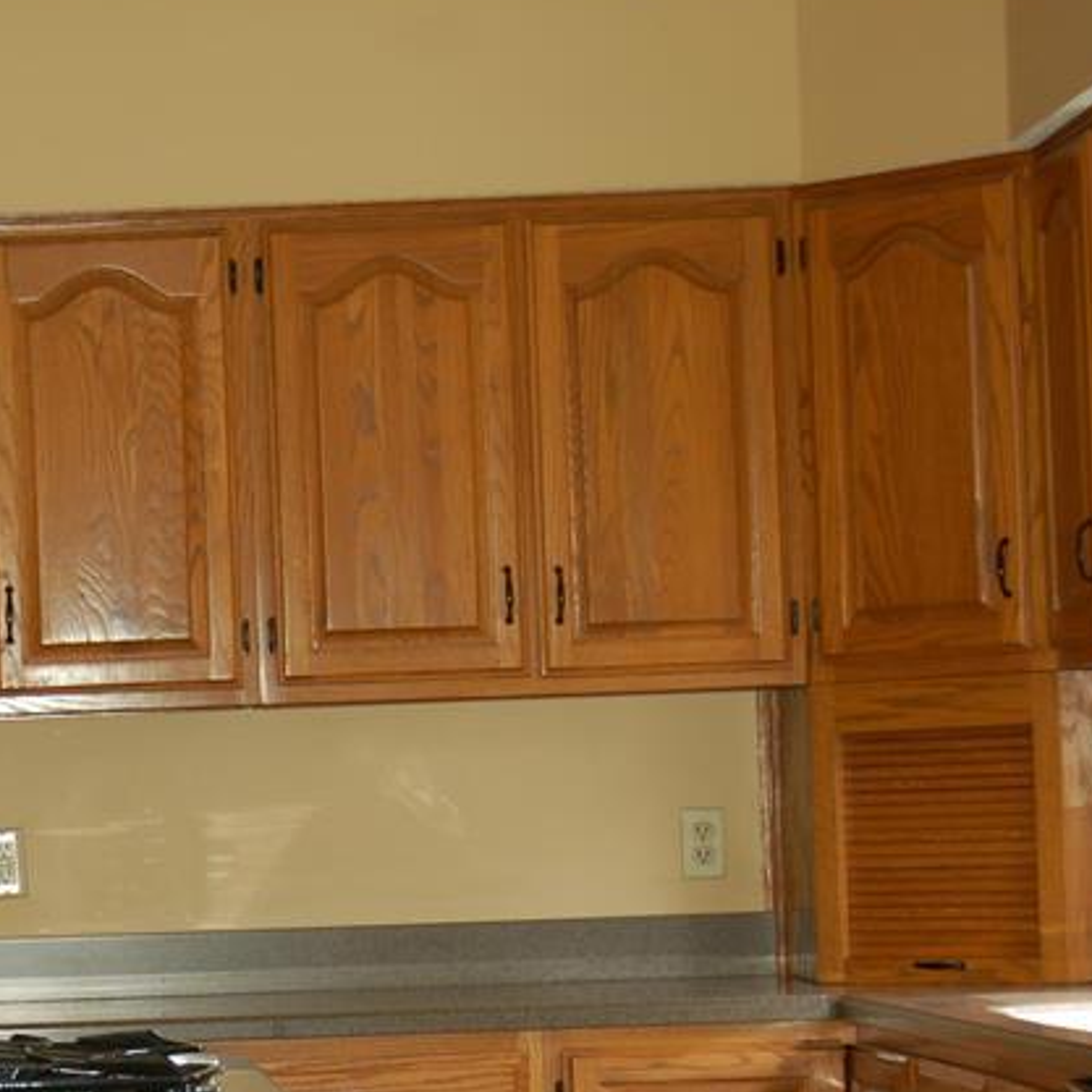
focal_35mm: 116
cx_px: -130
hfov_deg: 14.6
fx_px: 4144
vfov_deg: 14.9
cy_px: 914
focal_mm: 35
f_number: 4.8
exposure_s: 1/60
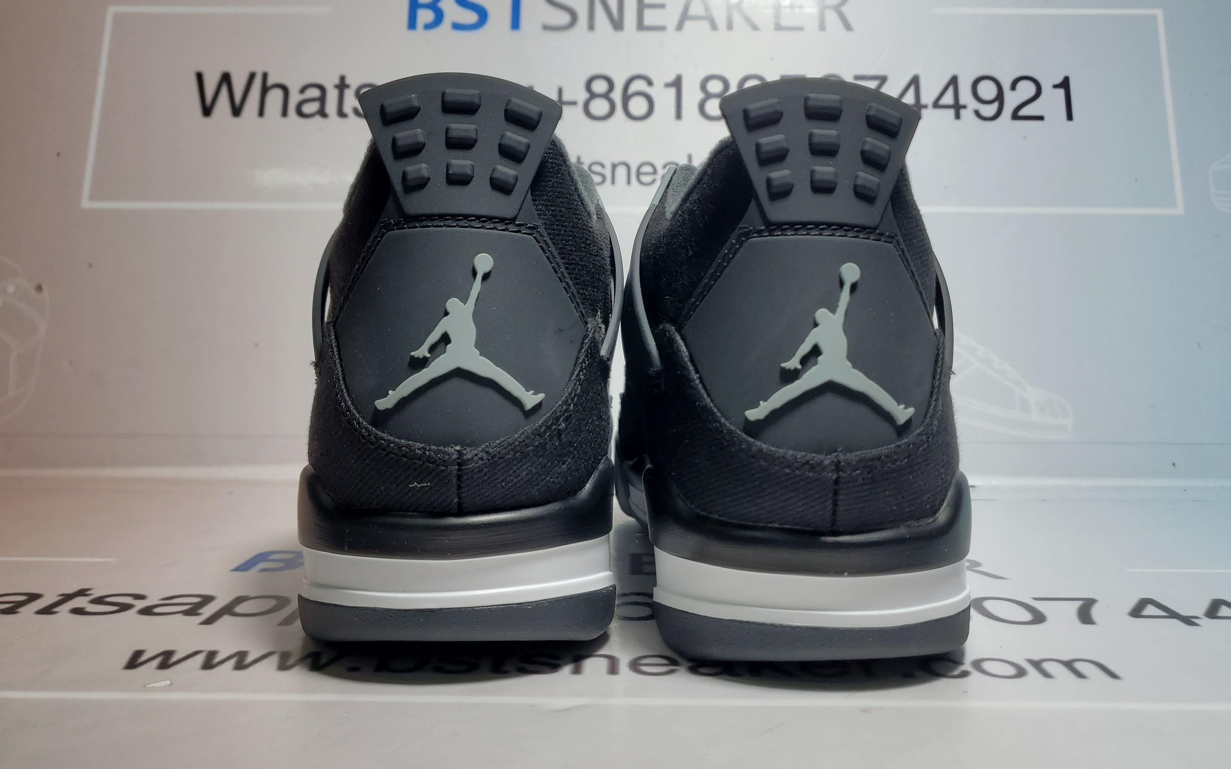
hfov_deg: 66.5
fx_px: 939
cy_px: 308
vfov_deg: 44.3
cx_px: 620
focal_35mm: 28
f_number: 1.5
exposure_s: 1/652
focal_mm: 4.3
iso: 50
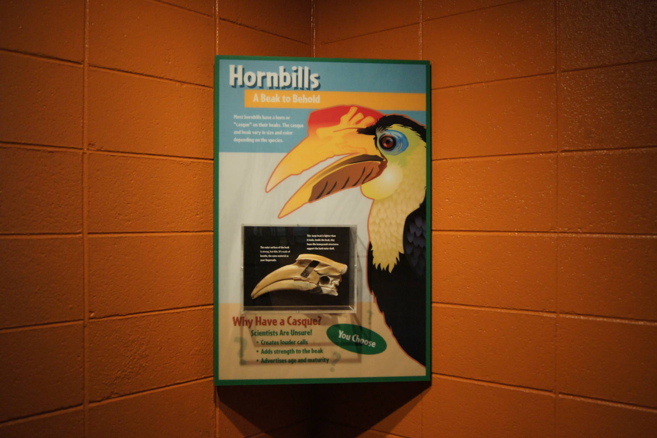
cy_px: 219
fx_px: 657
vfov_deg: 36.9
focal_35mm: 36
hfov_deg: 53.1
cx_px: 328
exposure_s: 1/100
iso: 1600
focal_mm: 24
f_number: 4
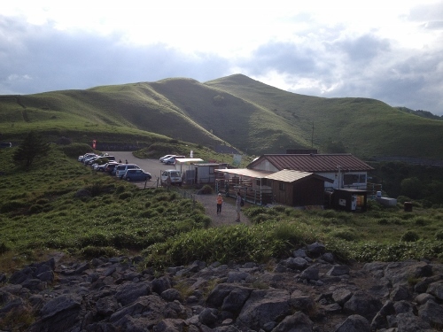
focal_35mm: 35
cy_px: 166
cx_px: 222
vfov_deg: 40.7
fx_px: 448
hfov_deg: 52.6
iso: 50
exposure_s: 1/1453
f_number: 2.4
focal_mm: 4.28
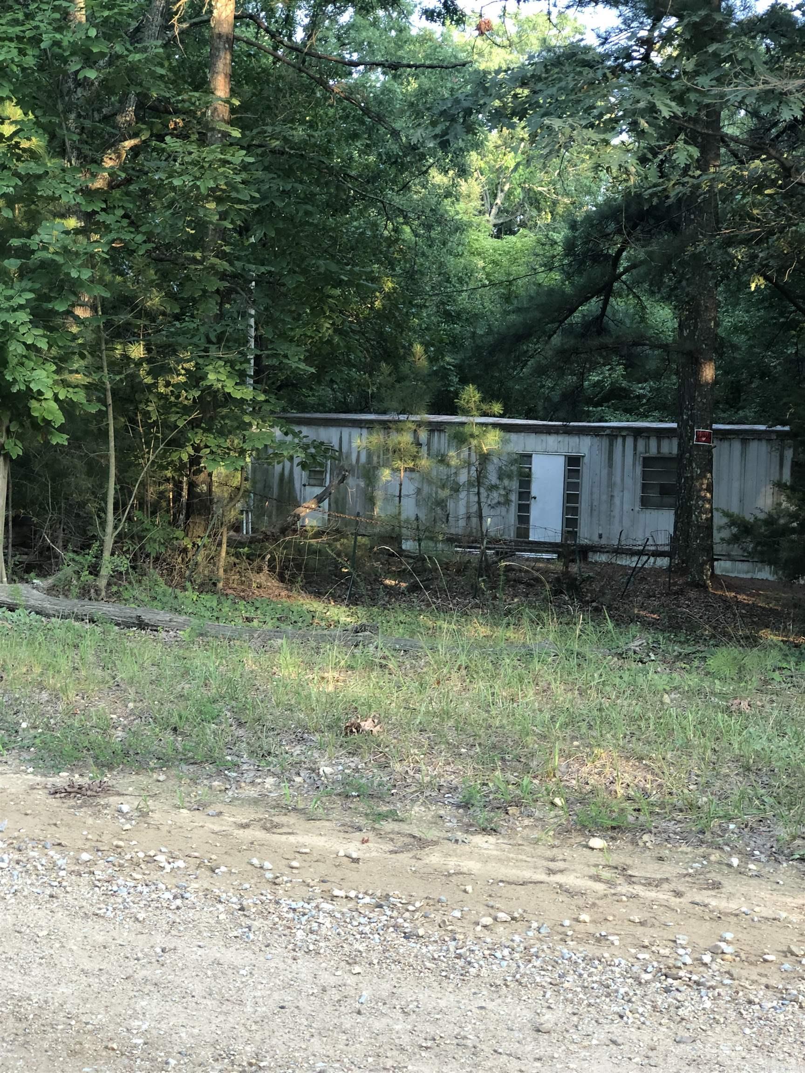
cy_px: 536
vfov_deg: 33.8
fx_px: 1767
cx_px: 402
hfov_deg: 25.7
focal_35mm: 57
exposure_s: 1/120
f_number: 2.8
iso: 100
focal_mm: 6.6
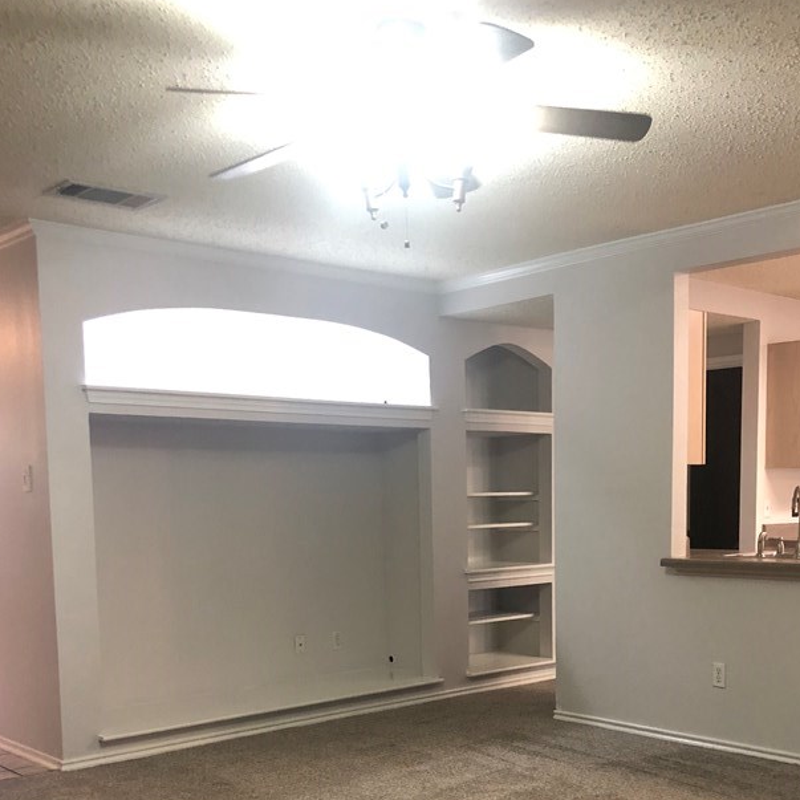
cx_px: 488
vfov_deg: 39.0
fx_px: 1098
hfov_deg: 39.8
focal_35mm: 42
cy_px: 600
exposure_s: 1/13
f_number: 1.8
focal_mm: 3.99
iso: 100
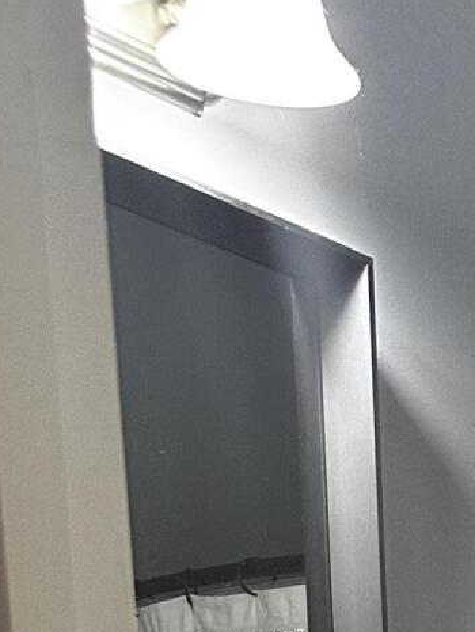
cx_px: 961
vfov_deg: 15.2
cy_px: 1290
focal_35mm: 103
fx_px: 1883
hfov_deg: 12.6
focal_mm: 6.86
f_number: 1.78
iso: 200
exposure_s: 1/60
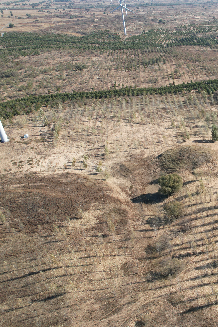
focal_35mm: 34
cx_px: 238
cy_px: 159
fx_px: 309
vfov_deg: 55.8
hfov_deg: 33.9
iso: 100
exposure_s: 1/1250
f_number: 2.8
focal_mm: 8.38
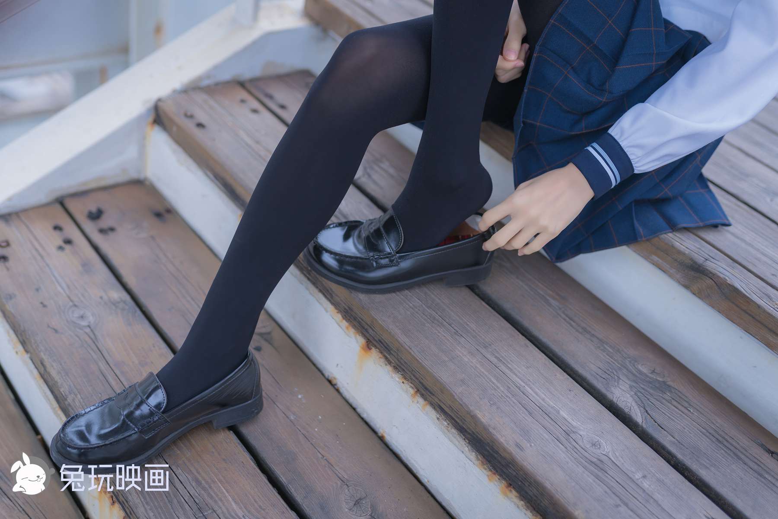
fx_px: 756
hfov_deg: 54.4
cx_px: 389
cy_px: 260
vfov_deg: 37.9
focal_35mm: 35
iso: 100
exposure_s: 1/320
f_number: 2
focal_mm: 35
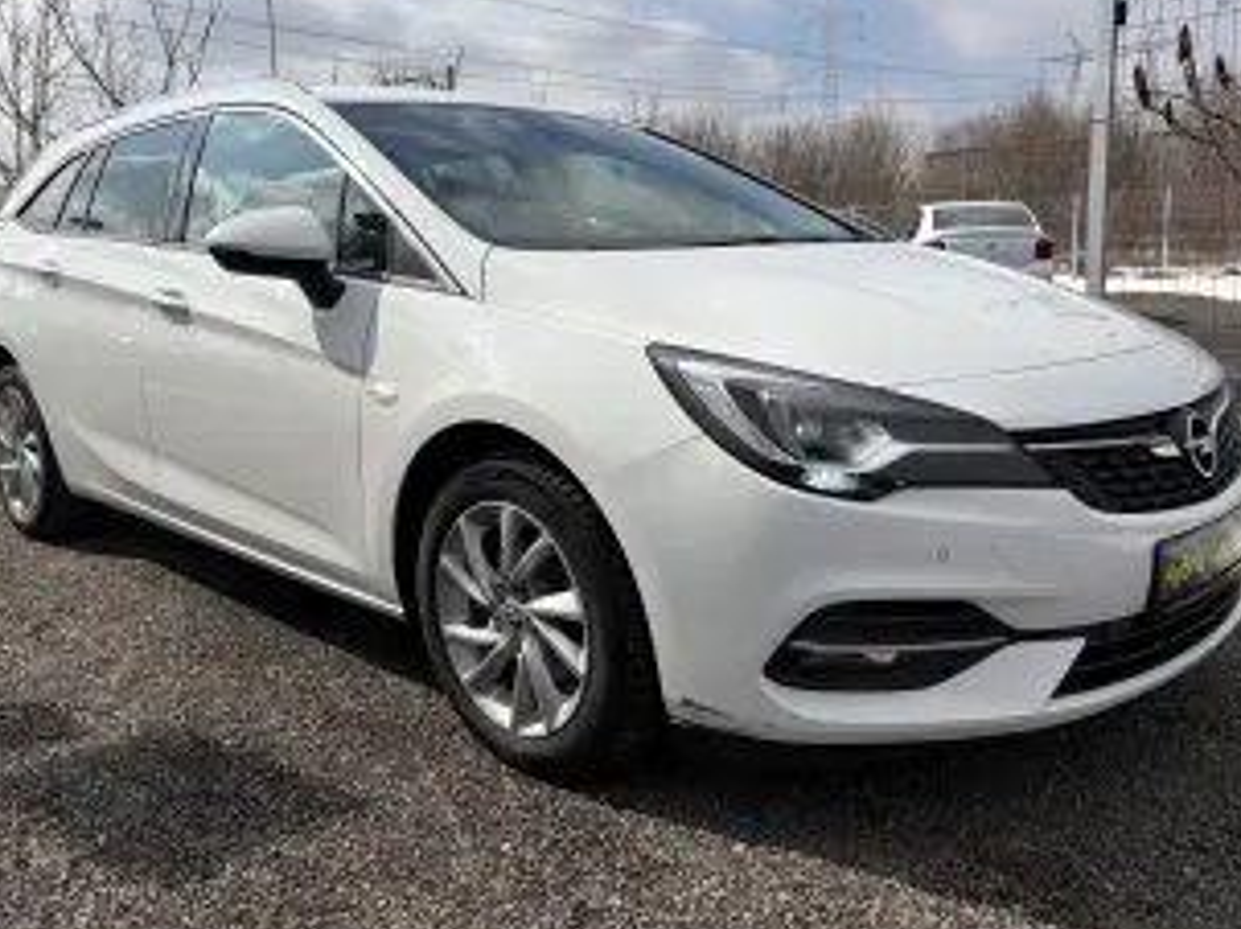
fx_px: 1110
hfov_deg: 58.4
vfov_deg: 45.3
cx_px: 645
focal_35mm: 31
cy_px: 428
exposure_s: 1/6329
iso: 50
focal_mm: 5.96
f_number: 1.6
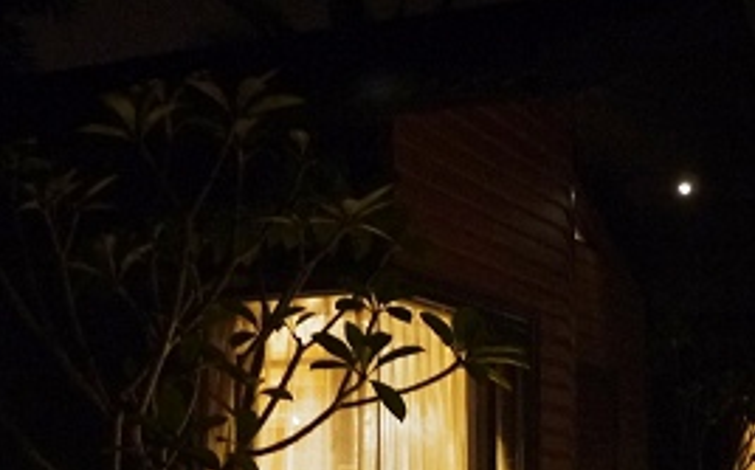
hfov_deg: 28.8
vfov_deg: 17.9
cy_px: 447
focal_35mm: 71
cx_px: 496
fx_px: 1460
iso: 800
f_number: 2.5
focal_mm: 14
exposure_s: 1/10
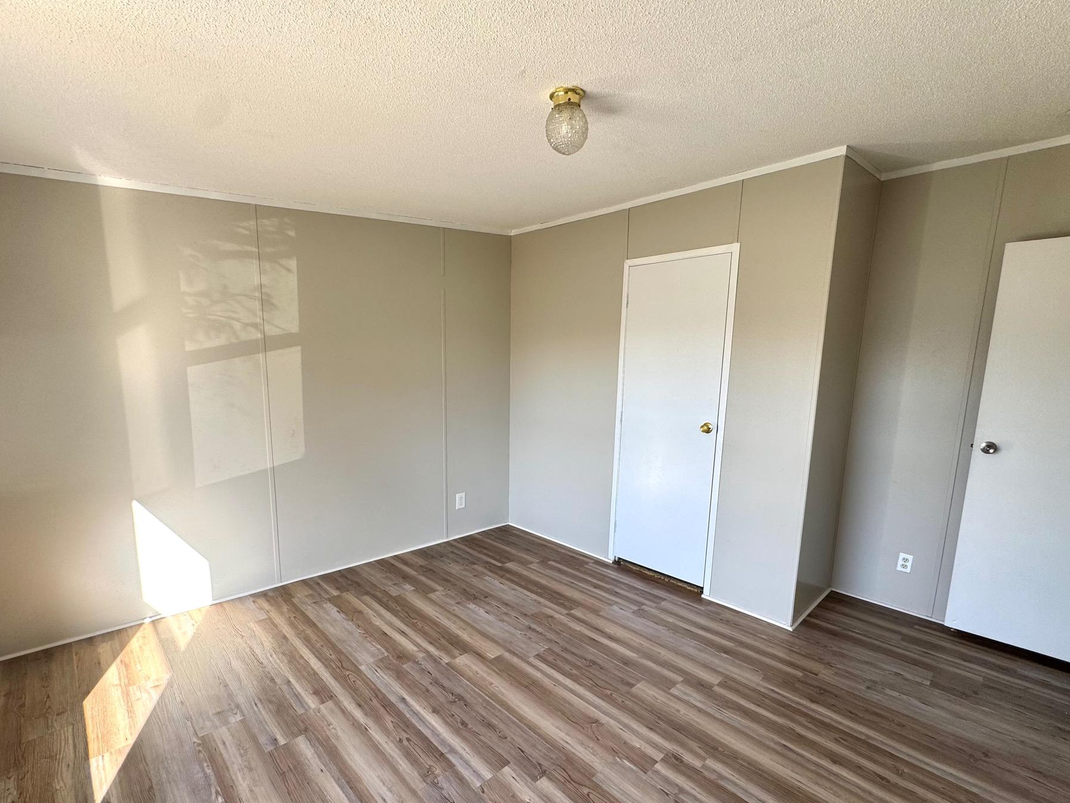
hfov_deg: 94.4
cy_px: 448
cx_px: 563
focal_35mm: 16
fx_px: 495
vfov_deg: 77.8
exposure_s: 1/99
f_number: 2.2
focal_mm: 2.22
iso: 50
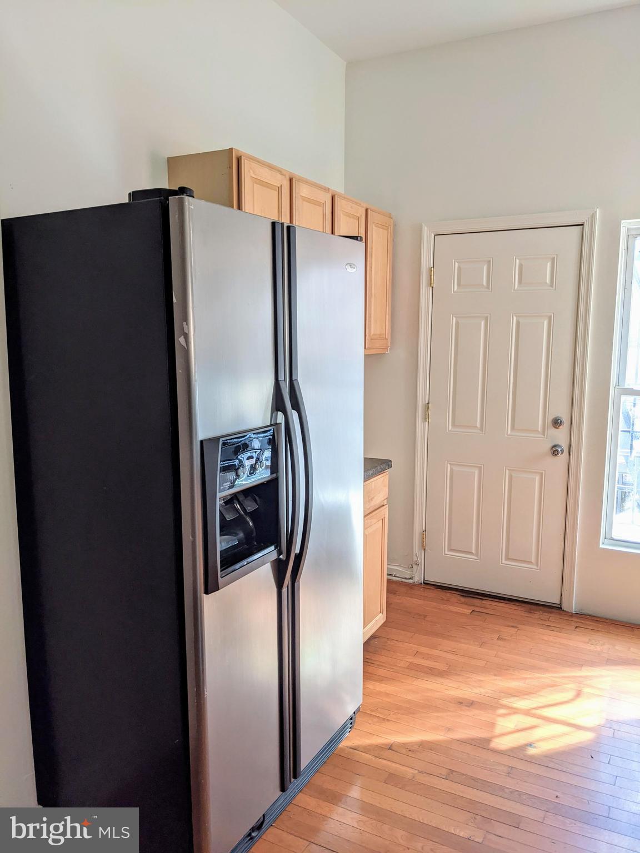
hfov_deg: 51.4
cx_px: 320
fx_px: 666
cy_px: 426
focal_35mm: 27
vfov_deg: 65.3
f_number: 1.73
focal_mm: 4.38
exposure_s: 1/124
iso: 65
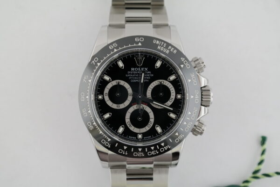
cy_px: 94
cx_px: 140
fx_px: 653
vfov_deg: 16.3
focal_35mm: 84
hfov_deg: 24.2
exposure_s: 1/250
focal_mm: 55
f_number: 9
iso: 800
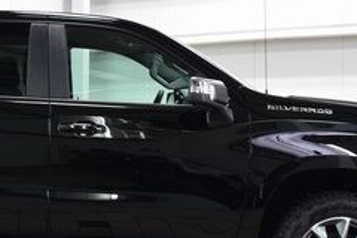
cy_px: 133
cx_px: 12
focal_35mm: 120
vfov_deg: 11.4
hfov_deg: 16.7
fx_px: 1190
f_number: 5
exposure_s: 1/60
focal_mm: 30
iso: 1600
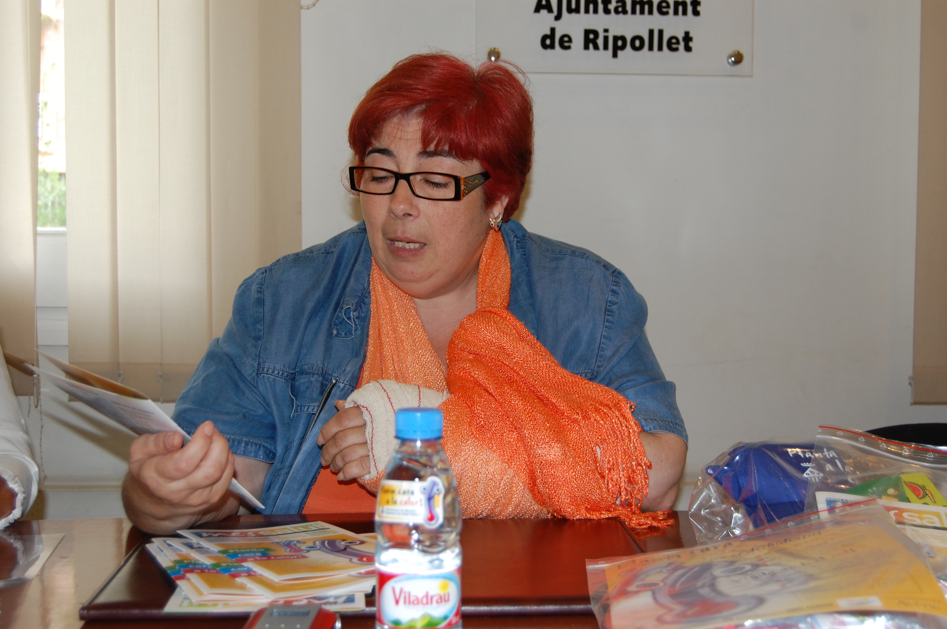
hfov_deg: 41.1
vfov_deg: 28.0
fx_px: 1262
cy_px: 314
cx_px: 474
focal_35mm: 48
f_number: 4.5
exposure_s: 1/60
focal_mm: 32
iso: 400
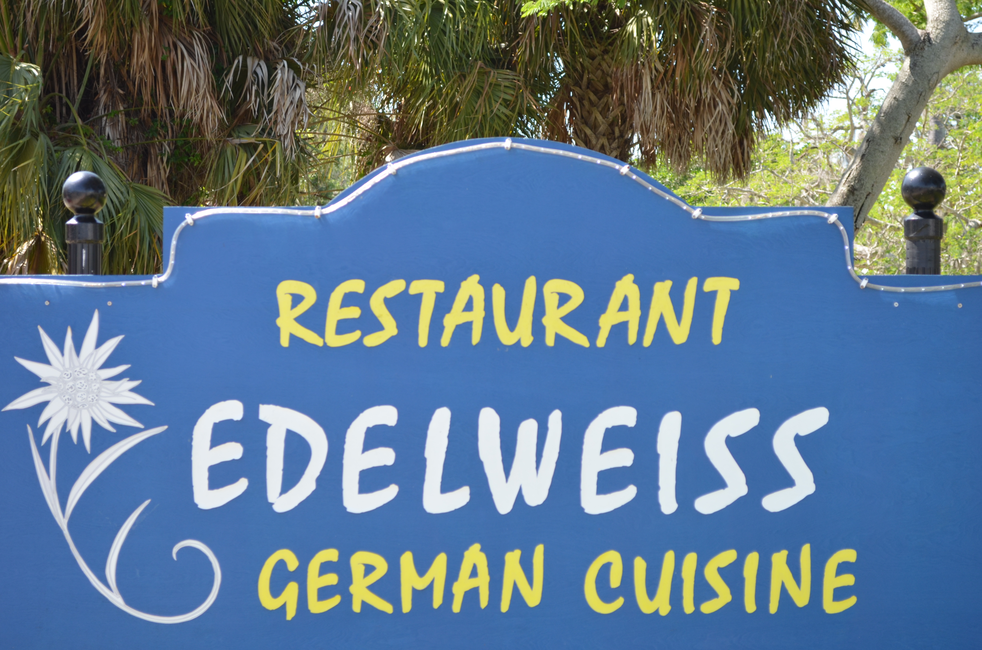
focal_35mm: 75
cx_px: 491
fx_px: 2042
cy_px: 325
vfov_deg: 18.1
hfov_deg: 27.0
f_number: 7.1
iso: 200
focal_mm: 50
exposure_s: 1/200
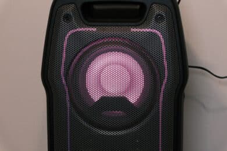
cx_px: 114
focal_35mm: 75
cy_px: 76
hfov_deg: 27.0
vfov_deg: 18.2
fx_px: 473
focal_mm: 50
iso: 3200
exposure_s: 1/100
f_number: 8
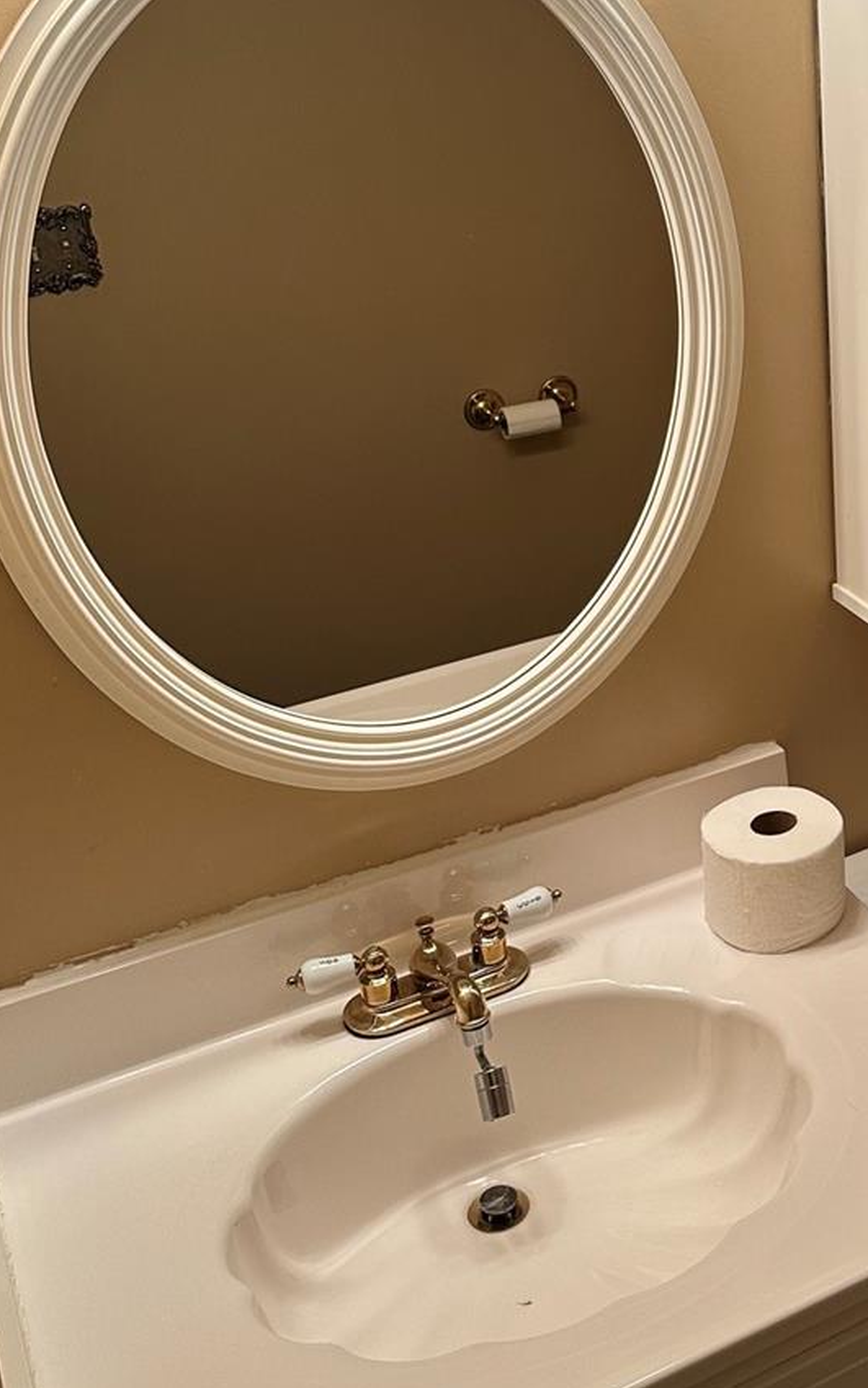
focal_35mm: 46
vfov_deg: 42.9
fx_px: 1740
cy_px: 468
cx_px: 855
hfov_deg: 26.6
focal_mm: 6.86
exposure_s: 1/60
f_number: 1.78
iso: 125
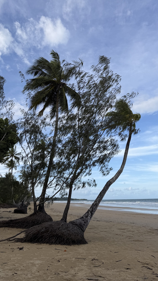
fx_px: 201
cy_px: 137
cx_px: 68
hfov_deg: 42.8
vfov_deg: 69.8
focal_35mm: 27
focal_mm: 6.76
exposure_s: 1/3279
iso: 80
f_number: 1.78
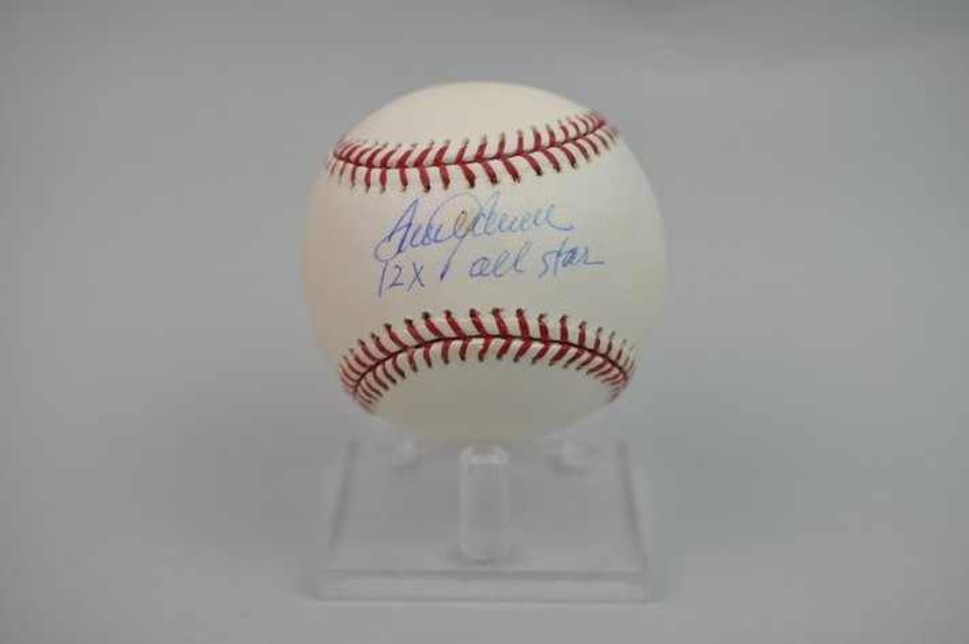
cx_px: 484
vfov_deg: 22.6
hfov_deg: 33.4
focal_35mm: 60
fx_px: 1613
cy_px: 322
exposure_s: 1/80
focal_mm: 40
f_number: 4.5
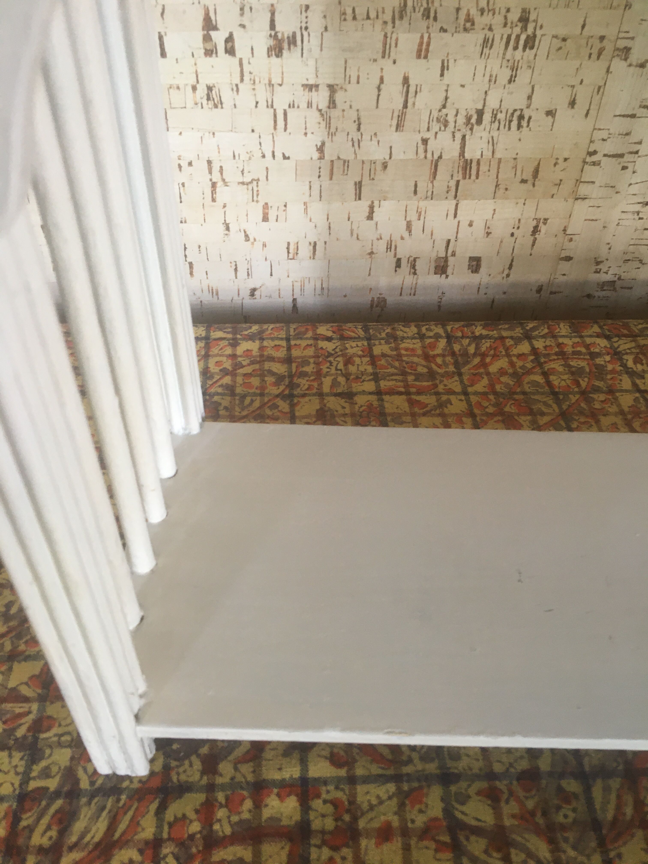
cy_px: 432
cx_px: 324
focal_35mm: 29
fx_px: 724
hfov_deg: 48.2
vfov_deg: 61.7
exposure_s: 1/33
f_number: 2.2
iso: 100
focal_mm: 4.15
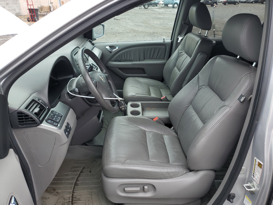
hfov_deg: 67.3
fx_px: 205
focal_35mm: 26
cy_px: 102
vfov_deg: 53.1
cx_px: 136
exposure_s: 1/370
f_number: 1.5
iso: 50
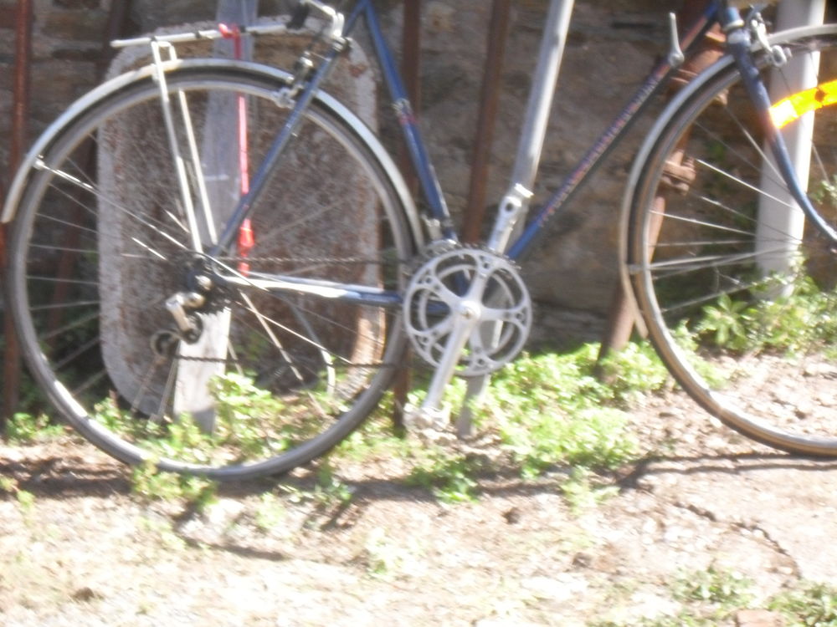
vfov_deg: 14.1
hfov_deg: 18.7
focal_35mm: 105
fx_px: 2539
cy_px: 314
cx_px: 418
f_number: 5.8
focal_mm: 18.9
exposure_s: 1/60
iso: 240
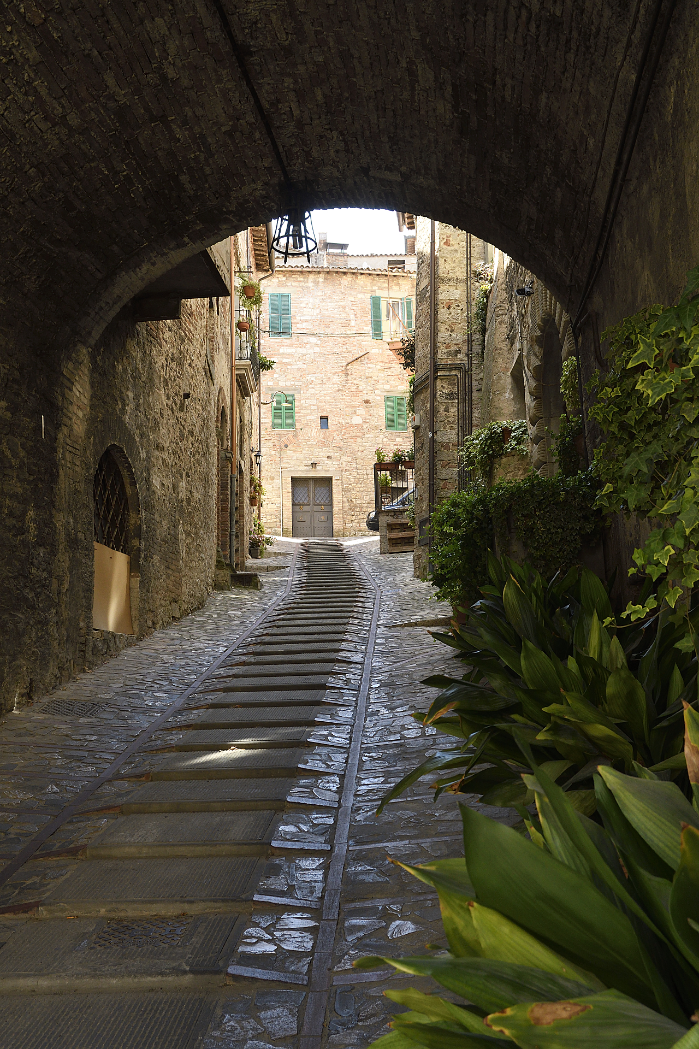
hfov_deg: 36.9
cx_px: 350
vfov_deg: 53.1
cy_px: 524
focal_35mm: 36
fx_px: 1048
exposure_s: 1/320
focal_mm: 24
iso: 1000
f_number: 7.1
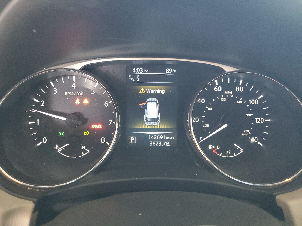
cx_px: 151
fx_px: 227
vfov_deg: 53.1
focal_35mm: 26
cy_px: 113
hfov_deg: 67.3
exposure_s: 1/17
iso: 295
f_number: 1.5
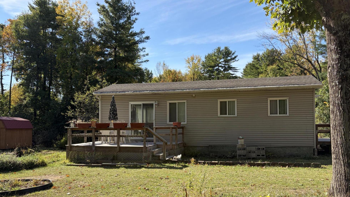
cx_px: 178
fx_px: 269
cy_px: 113
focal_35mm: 29
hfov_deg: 66.1
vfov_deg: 40.1
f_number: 1.6
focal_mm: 5.96
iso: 50
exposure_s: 1/1848
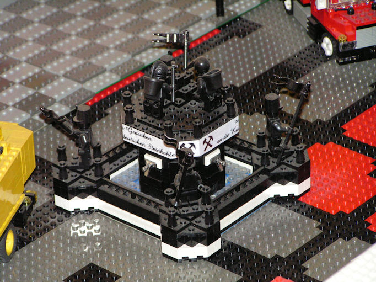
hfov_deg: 10.0
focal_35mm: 198
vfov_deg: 7.5
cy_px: 141
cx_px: 188
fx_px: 2150
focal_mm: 32.9
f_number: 3.2
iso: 200
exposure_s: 1/200
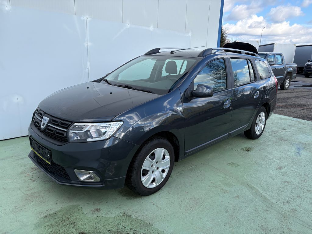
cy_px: 117
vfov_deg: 53.1
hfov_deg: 67.3
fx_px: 234
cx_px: 156
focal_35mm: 26
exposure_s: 1/1484
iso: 50
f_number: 1.6
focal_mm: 5.96
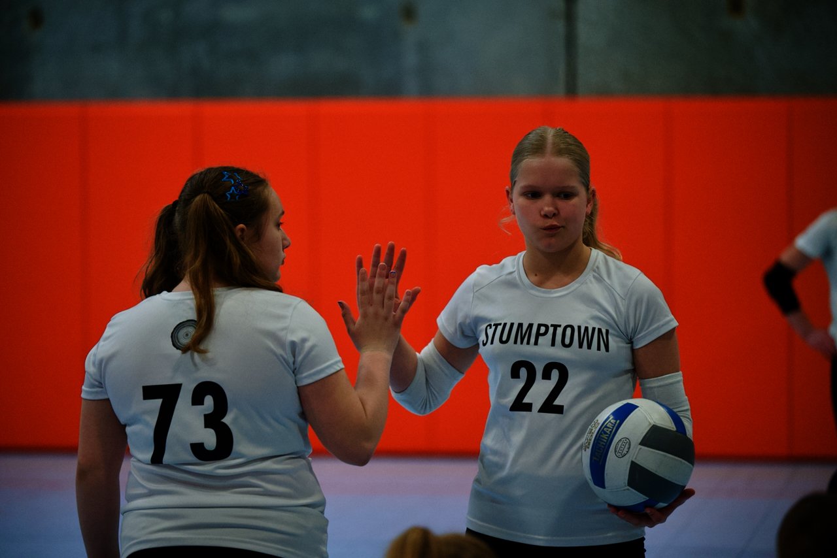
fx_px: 3139
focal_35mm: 135
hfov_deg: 15.2
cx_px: 418
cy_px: 279
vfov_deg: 10.2
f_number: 2.8
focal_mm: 135
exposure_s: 1/1600
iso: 8000
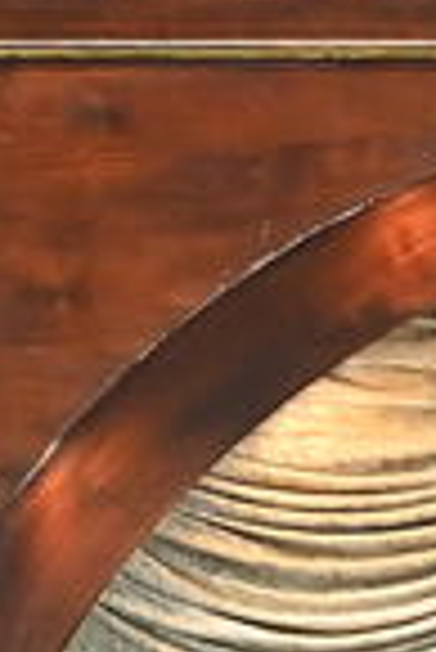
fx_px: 17868
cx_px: 620
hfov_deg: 1.4
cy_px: 1201
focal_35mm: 986
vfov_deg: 2.1
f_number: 6.3
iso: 1600
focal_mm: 102
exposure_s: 1/160
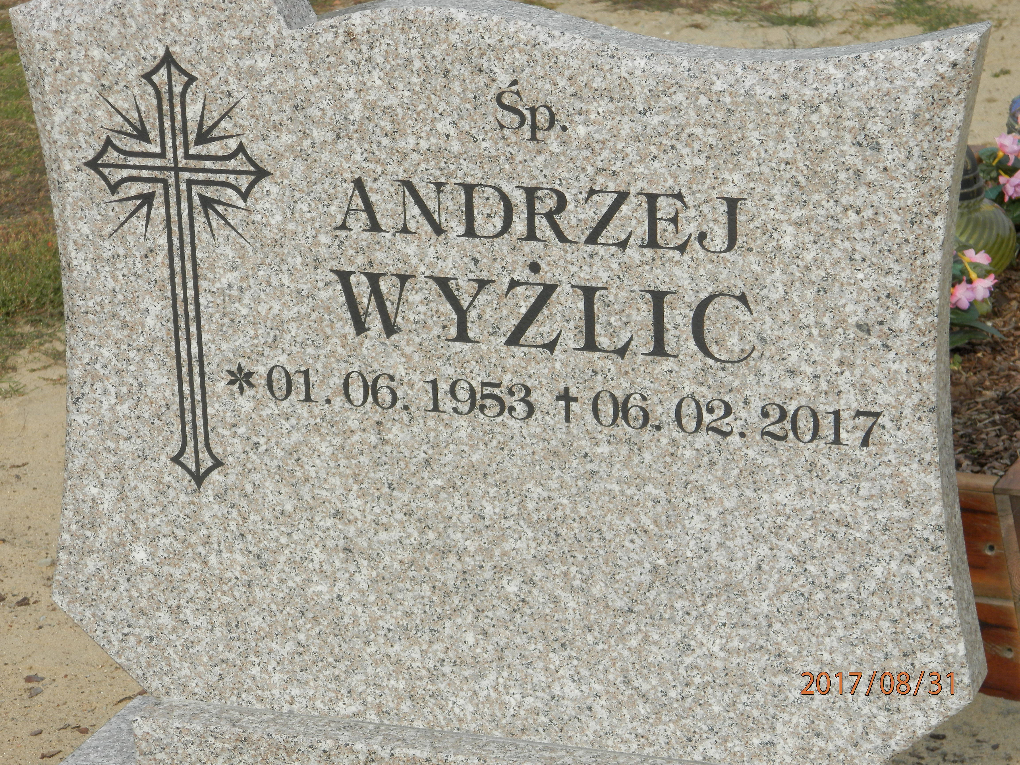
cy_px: 382
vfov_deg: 14.0
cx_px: 510
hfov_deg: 18.5
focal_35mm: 106
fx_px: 3123
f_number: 4.5
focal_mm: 19
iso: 80
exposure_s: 1/640
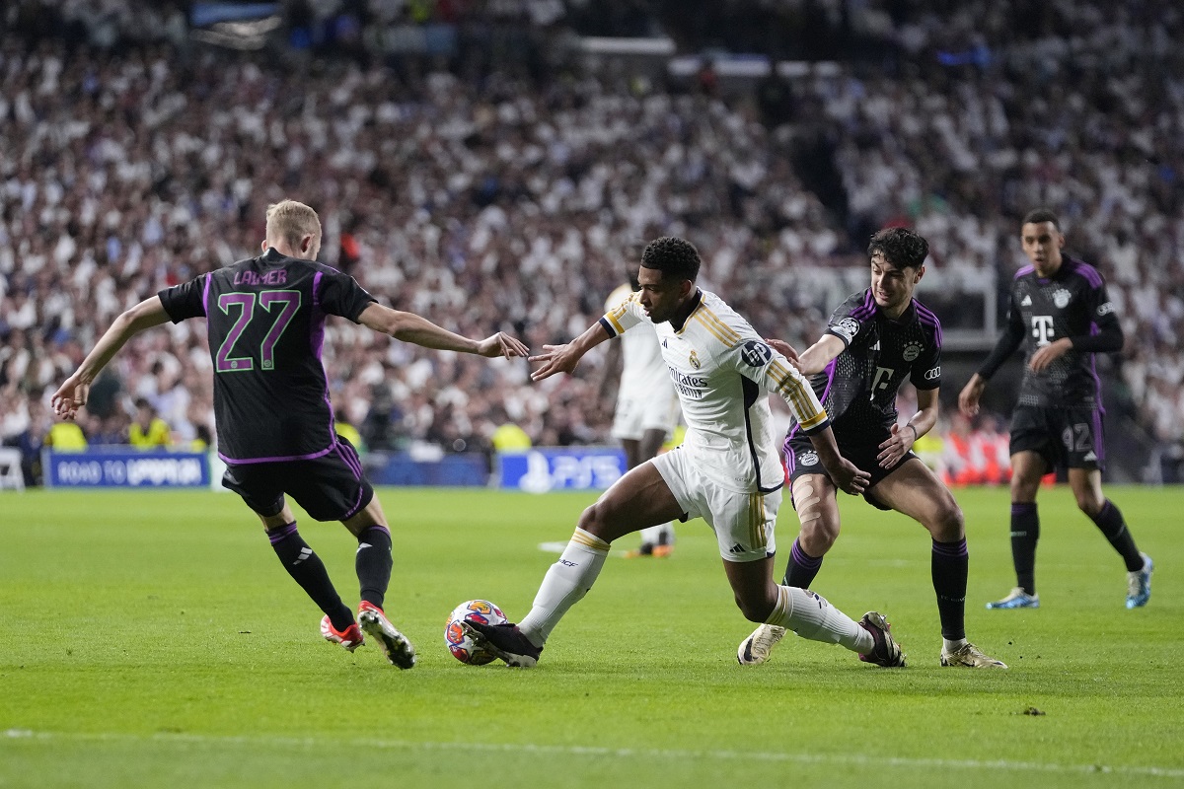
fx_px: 6577
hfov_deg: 10.3
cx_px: 592
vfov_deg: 6.9
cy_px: 394
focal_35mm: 200
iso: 4000
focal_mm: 200
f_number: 2.8
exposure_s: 1/2500
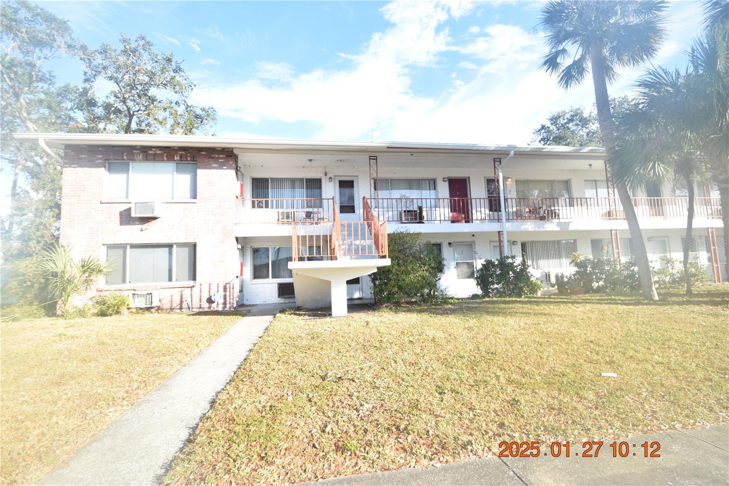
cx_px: 364
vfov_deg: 77.3
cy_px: 243
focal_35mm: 15
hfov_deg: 100.4
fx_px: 304
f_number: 8
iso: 320
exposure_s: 1/250
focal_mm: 10
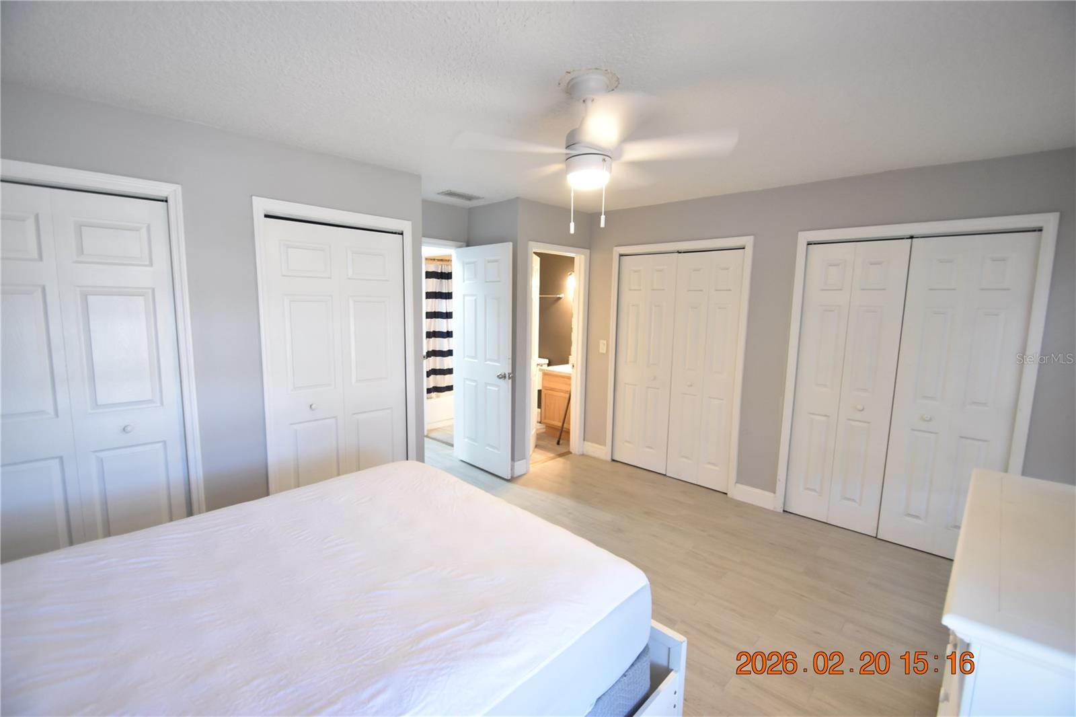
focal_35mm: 15
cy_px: 358
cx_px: 538
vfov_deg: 77.3
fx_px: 448
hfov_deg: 100.4
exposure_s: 1/60
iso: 800
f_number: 3.5
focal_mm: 10
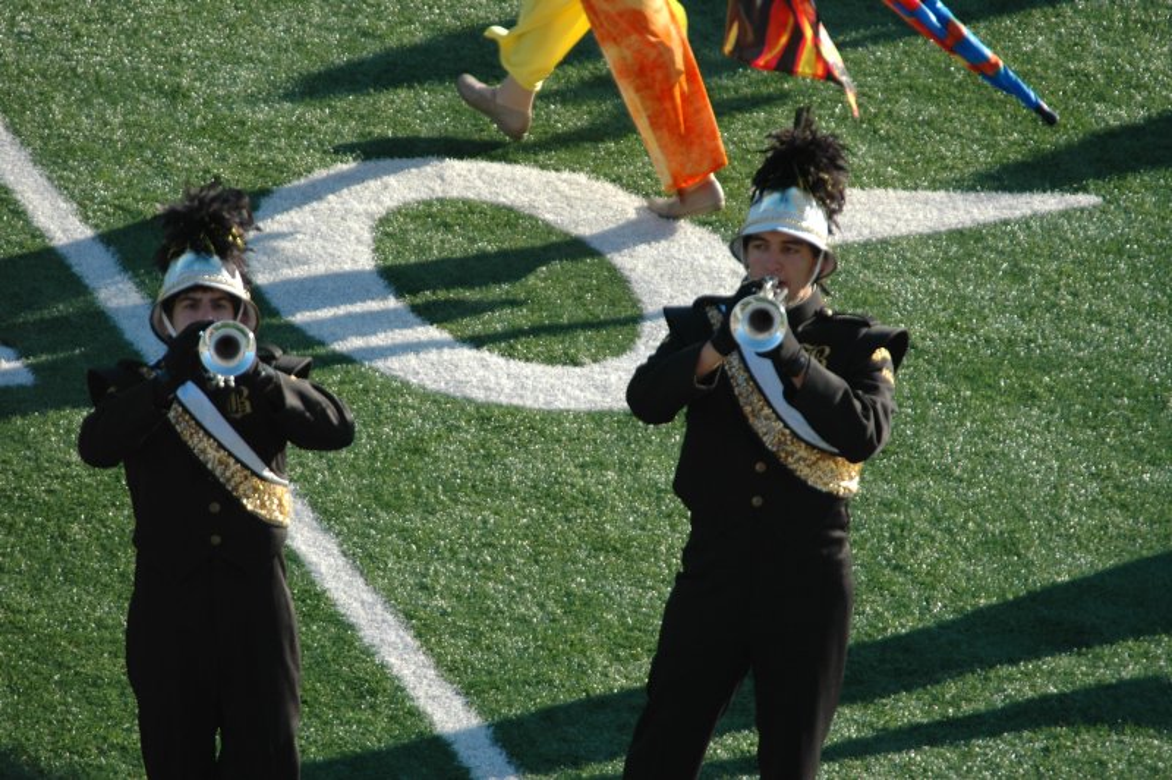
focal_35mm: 600
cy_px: 390
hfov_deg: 3.4
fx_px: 19517
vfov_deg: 2.3
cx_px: 586
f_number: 5.6
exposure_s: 1/320
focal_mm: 400
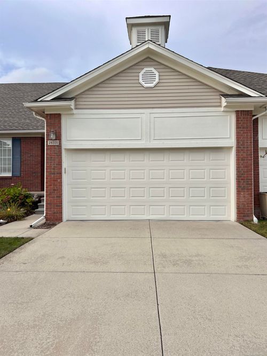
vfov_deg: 67.3
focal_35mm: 26
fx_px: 267
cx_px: 134
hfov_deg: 53.0
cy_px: 178
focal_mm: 5.7
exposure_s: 1/2841
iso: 50
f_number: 1.5
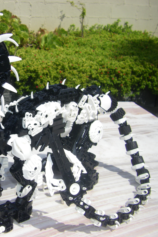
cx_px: 17
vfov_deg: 37.5
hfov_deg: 24.8
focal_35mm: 53
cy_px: 118
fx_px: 349
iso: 64
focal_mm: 6.3
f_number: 7
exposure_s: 1/400
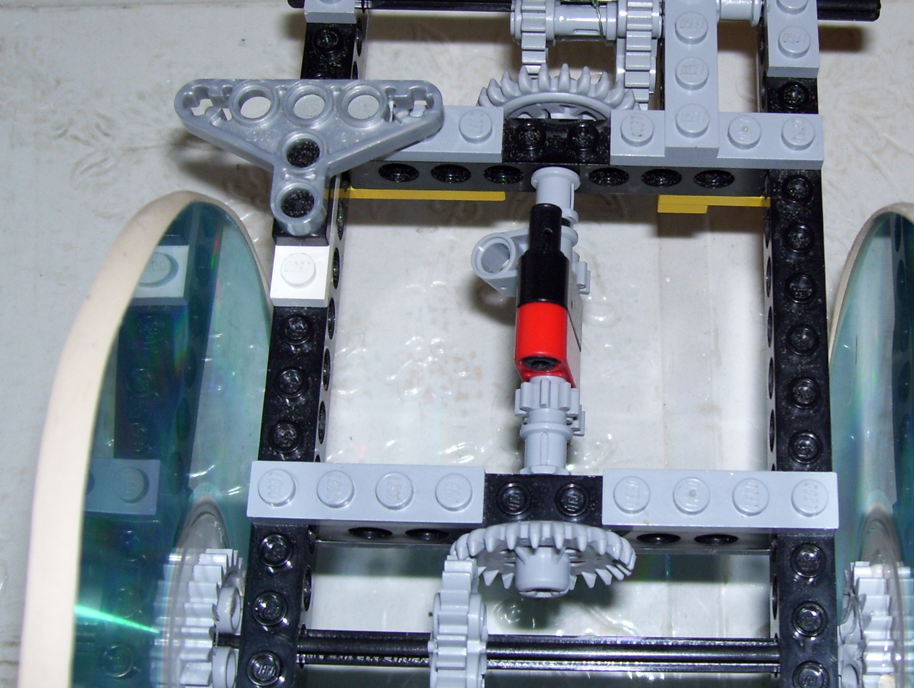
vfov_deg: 26.1
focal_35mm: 56
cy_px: 314
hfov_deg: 34.1
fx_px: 1480
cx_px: 590
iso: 80
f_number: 2.7
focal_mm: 6
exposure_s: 1/60
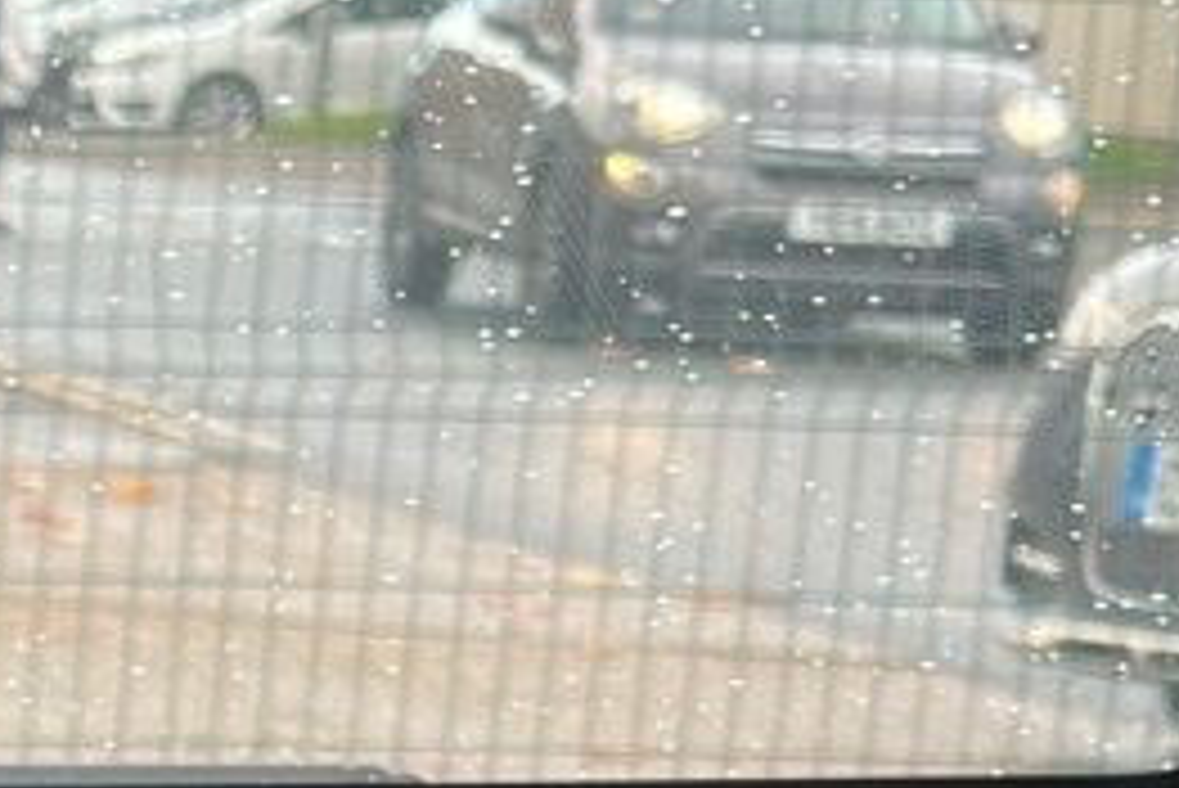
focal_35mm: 195
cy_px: 1454
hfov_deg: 9.6
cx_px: -1431
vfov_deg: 6.9
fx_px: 6390
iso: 80
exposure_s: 1/235
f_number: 1.78
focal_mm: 6.86
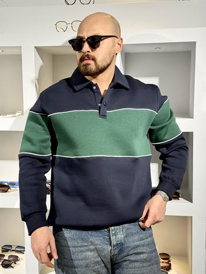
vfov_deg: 39.6
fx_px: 381
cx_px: 103
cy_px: 137
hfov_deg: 30.3
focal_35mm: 48
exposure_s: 1/100
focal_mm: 6.76
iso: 80
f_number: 1.78
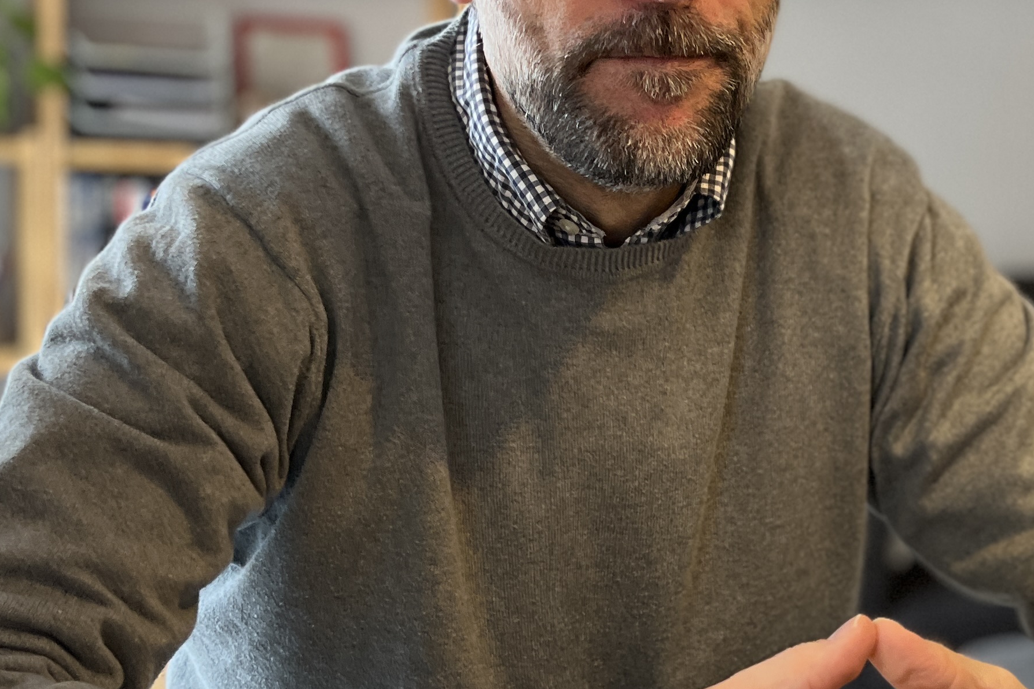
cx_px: 678
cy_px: 326
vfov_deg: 22.3
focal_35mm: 61
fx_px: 1752
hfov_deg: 32.6
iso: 250
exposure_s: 1/60
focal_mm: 5.1
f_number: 1.6
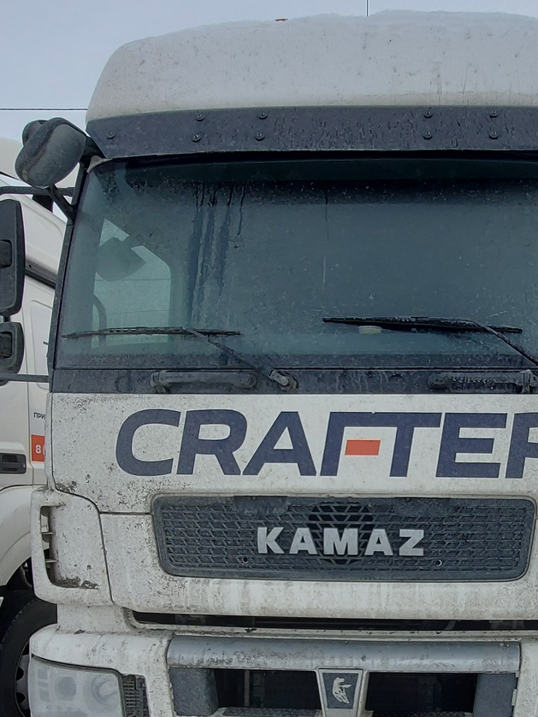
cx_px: 410
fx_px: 643
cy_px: 525
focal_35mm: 31
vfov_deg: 55.9
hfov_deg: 43.8
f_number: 2.2
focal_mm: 1.74
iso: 50
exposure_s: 1/967
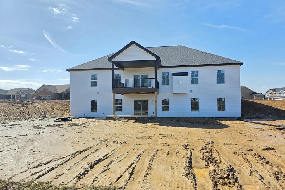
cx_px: 142
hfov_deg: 73.8
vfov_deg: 53.1
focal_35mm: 24
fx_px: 190
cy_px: 97
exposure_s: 1/3493
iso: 80
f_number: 1.7
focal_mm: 6.3
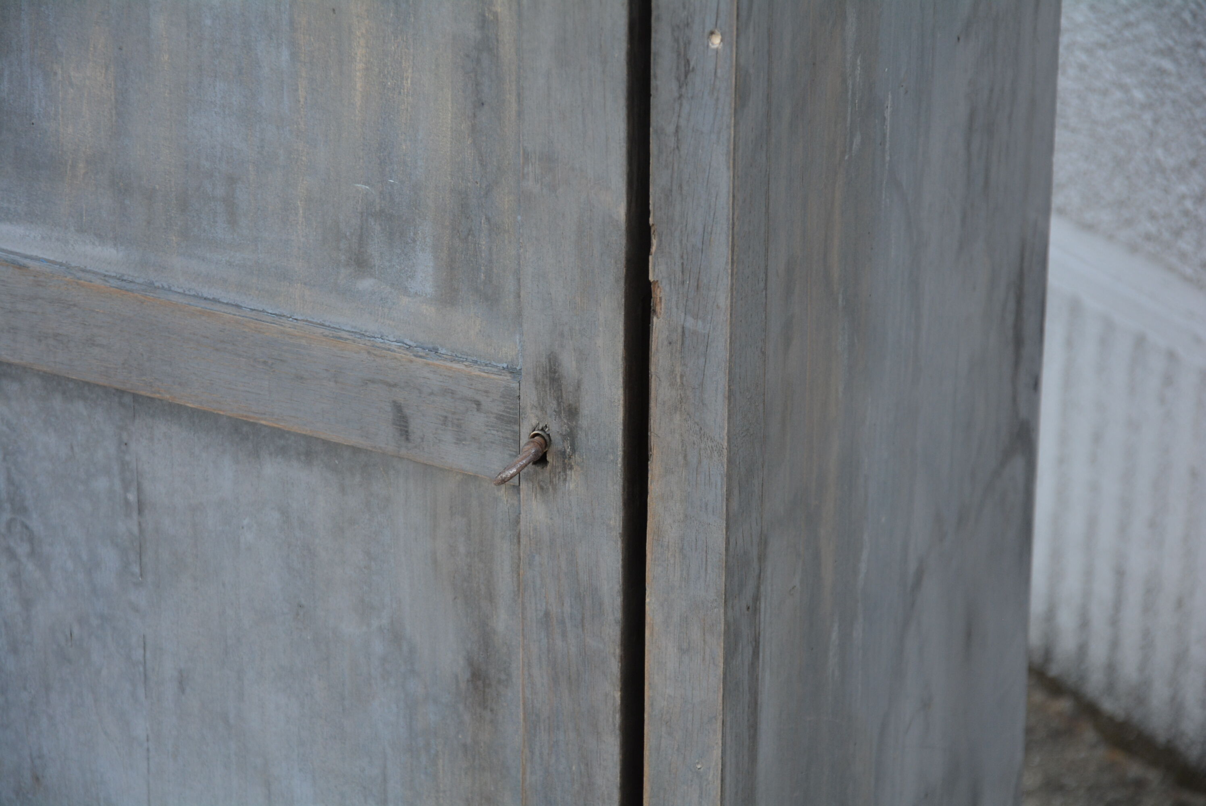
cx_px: 603
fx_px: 4526
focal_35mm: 135
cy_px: 403
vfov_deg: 10.2
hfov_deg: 15.2
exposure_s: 1/250
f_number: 5.6
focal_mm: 90
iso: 640
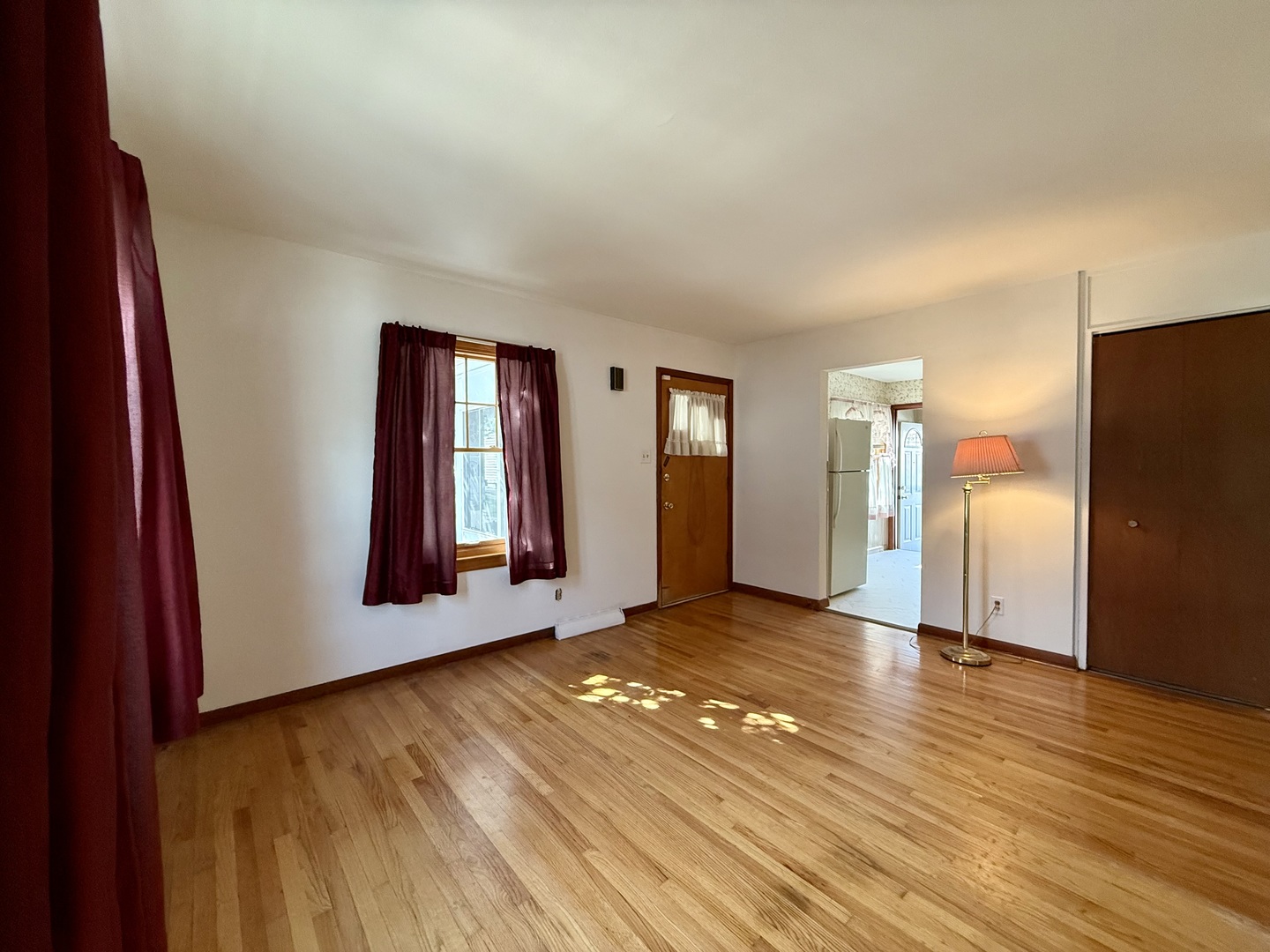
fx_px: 514
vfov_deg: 85.7
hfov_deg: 102.1
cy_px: 476
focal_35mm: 14
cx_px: 635
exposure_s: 1/120
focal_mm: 2.22
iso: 500
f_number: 2.2
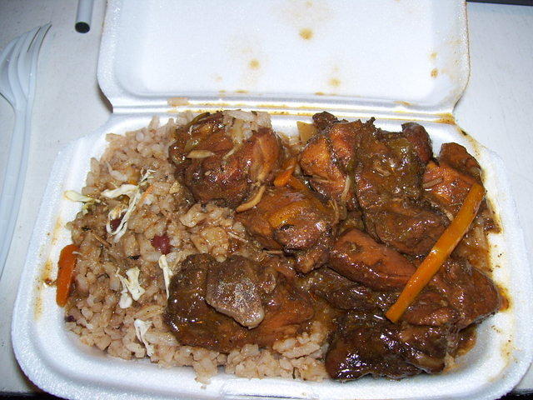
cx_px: 266
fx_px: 554
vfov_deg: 39.7
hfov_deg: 51.4
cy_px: 200
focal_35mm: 36
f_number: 2.7
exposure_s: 1/60
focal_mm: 6
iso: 80
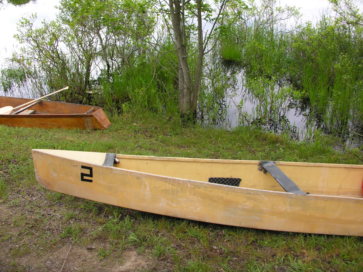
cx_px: 182
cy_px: 136
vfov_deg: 40.7
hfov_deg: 52.6
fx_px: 367
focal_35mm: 35
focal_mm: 8.9
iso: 50
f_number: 4
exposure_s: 1/80
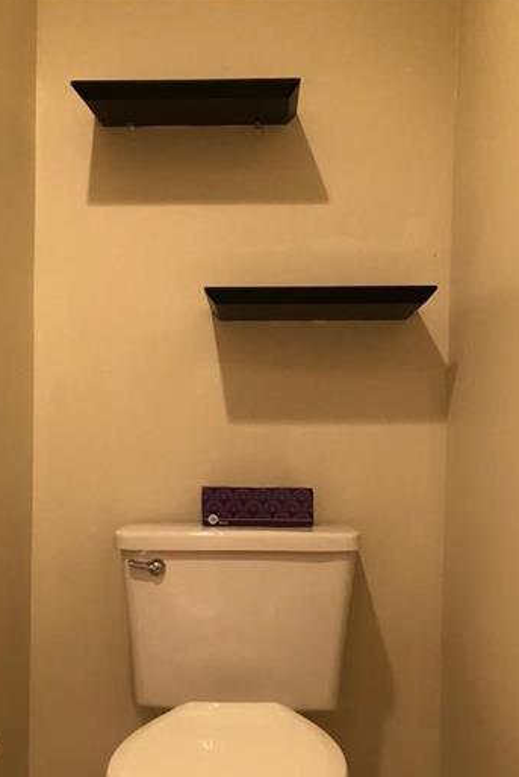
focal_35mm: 34
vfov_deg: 55.6
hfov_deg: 38.9
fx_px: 735
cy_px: 444
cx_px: 235
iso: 100
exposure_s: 1/15
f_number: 1.8
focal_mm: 3.99
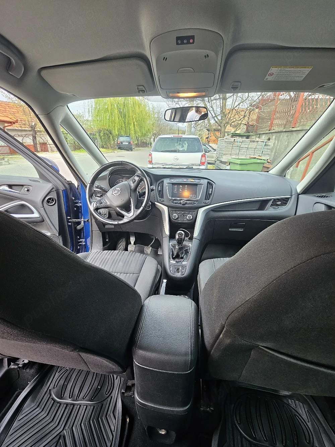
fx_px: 168
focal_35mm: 13
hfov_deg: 89.9
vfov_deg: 106.2
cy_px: 224
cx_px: 168
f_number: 2.2
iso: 100
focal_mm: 2.2
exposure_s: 1/70.9
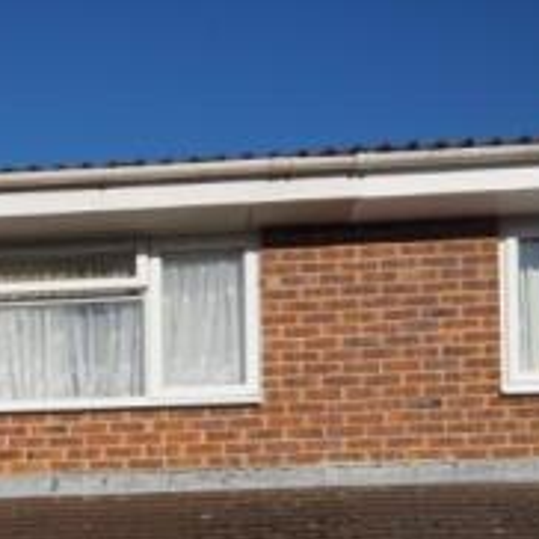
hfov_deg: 18.6
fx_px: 1621
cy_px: 641
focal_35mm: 92
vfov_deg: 18.0
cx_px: 83
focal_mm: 20
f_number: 9
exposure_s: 1/200
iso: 100
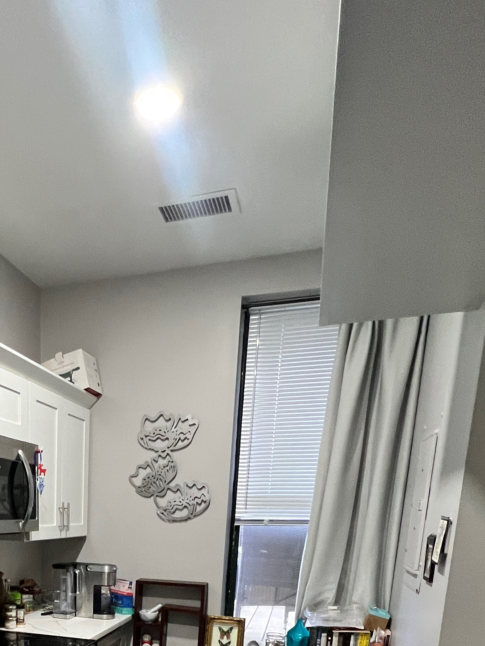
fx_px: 504
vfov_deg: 53.9
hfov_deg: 48.4
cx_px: 95
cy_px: 619
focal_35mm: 27
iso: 400
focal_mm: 1.57
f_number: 1.8
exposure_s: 1/60
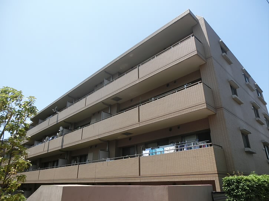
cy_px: 100
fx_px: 186
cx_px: 134
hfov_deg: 71.6
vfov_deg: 56.8
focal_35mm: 24
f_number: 3
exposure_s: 1/800
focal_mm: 4.24
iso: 80
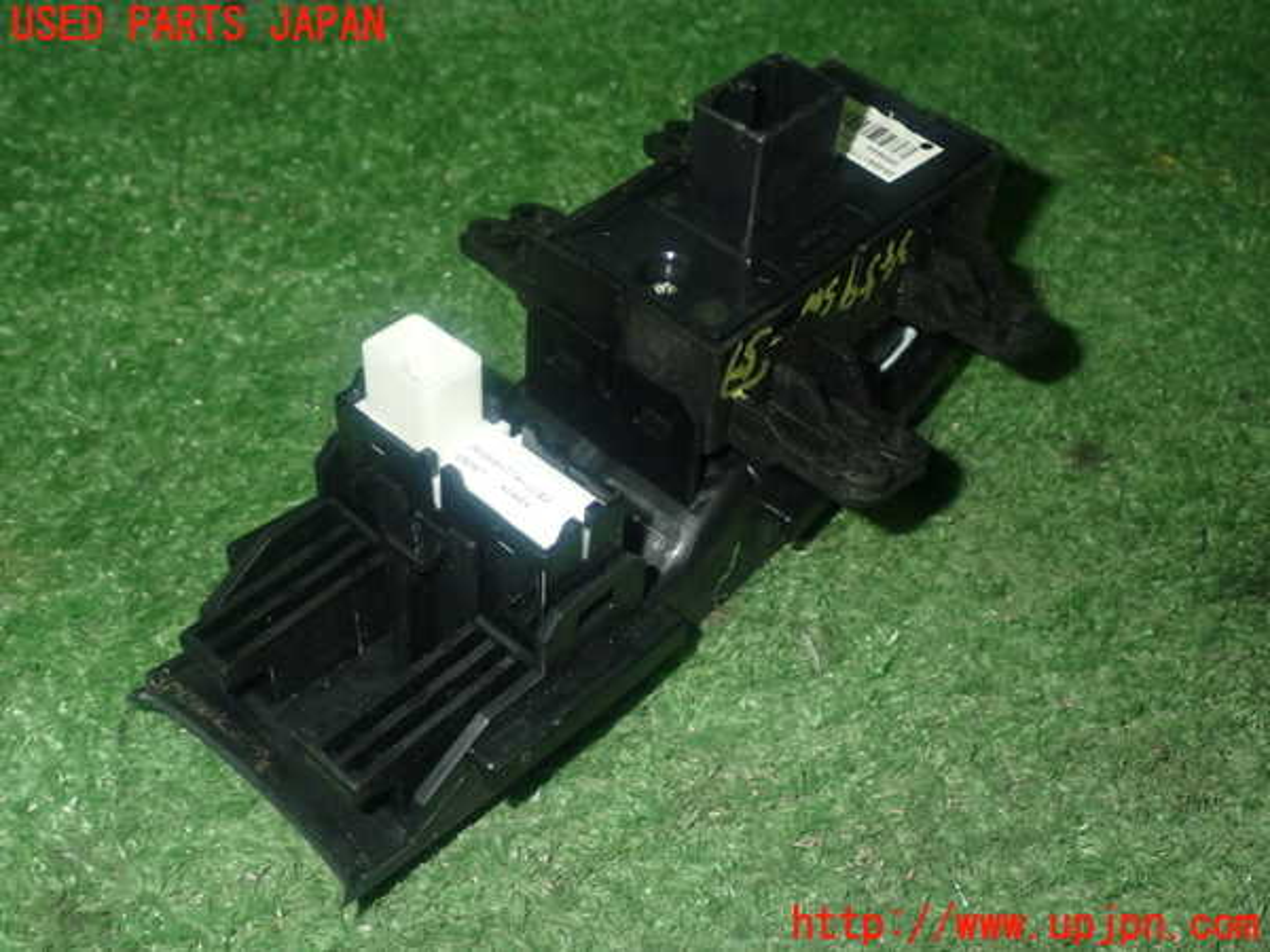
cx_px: 635
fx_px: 1614
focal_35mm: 44
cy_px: 476
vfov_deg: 32.9
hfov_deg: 42.9
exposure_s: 1/40
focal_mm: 7.84
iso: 640
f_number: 9
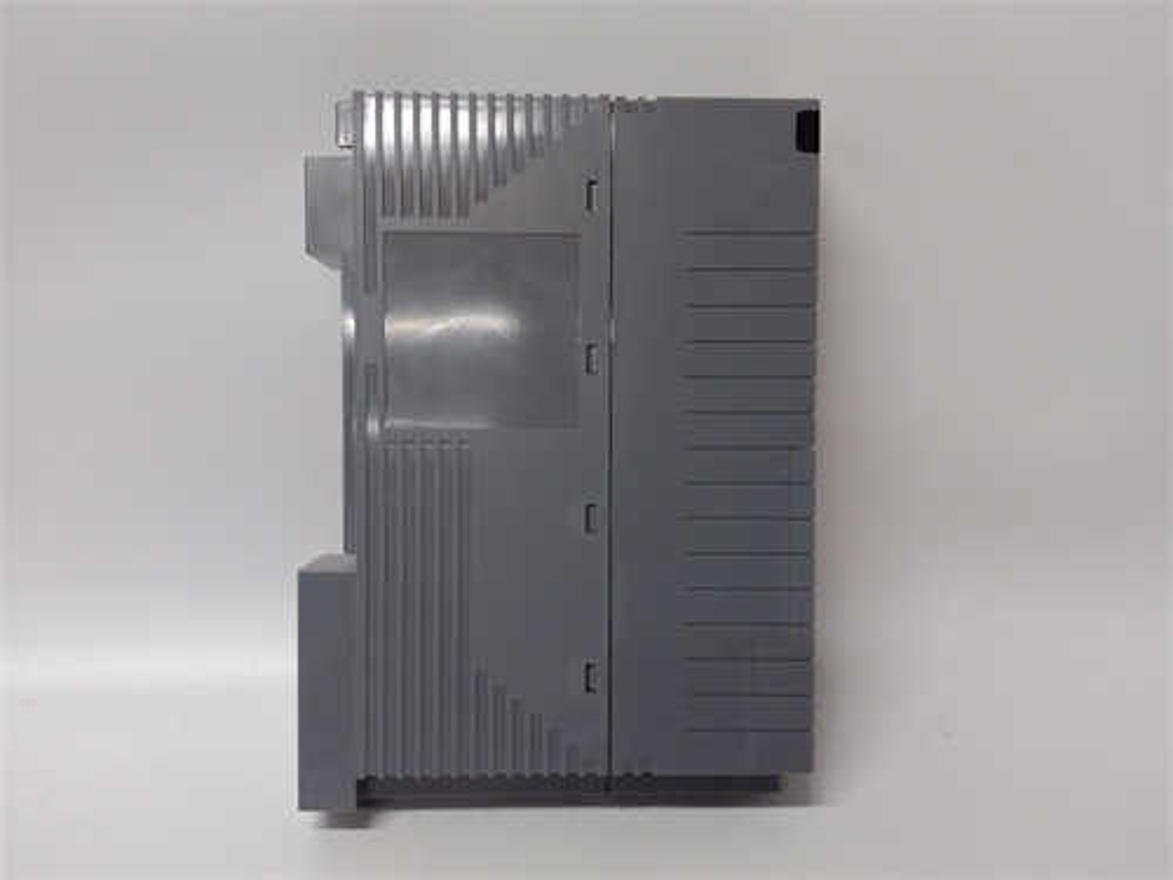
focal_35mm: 27
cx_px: 586
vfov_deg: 51.4
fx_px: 915
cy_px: 440
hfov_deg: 65.3
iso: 224
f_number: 2
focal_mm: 3.79
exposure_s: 1/33
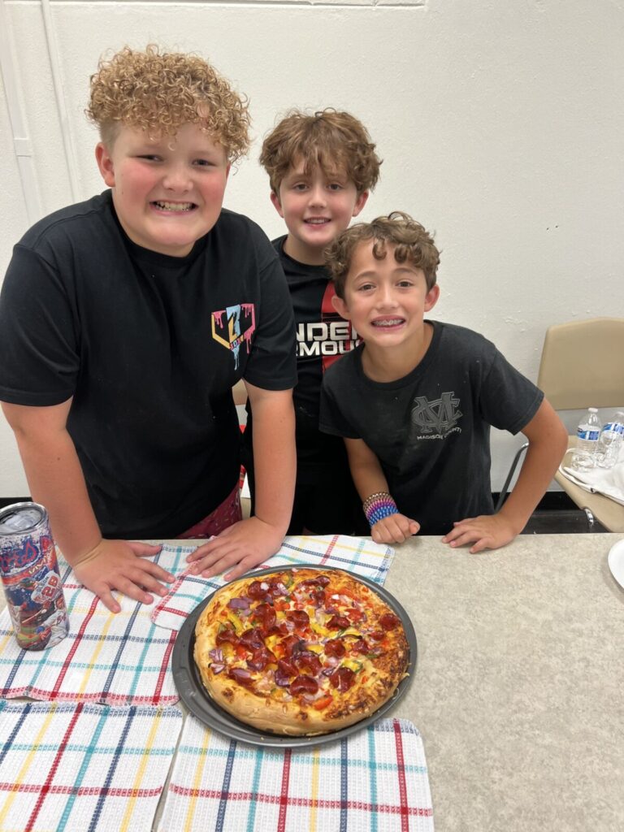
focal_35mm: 26
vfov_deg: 67.3
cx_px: 312
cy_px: 416
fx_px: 625
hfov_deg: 53.1
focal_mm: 5.7
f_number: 1.5
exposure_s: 1/120
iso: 125
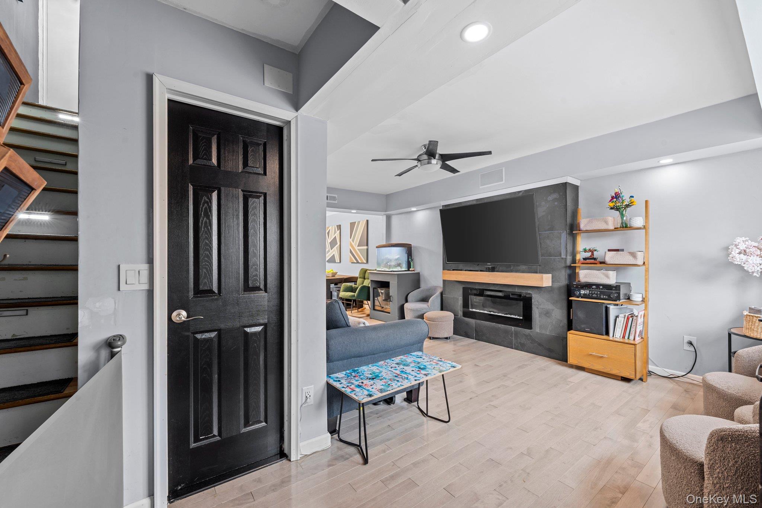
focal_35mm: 14
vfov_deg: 81.2
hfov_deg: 104.3
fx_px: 296
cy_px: 254
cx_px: 381
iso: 200
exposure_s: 1.6
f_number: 10
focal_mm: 14
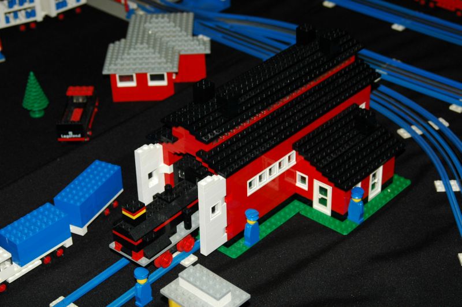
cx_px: 231
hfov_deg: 27.0
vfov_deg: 18.1
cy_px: 154
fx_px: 961
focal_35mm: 75
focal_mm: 50
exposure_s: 1/125
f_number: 5.6
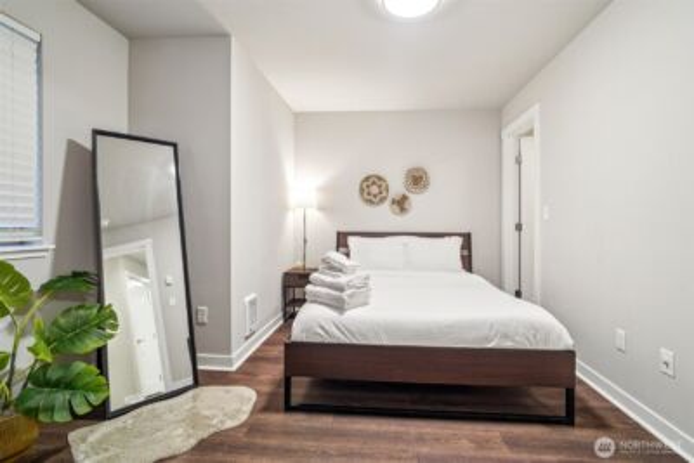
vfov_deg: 73.8
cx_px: 347
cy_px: 232
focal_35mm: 16
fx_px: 309
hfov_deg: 96.7
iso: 1600
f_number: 8
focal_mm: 16
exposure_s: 1/15
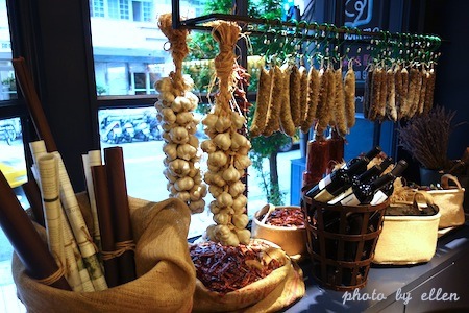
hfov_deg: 65.5
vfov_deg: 46.4
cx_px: 234
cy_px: 156
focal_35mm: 28
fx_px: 365
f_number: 1.8
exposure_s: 1/30
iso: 200
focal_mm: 10.4
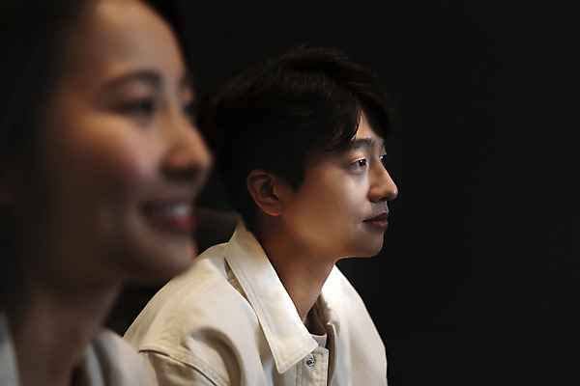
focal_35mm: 58
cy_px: 193
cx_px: 290
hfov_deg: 34.5
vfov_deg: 23.4
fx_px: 934
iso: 1250
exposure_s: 1/125
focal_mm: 58
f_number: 2.8
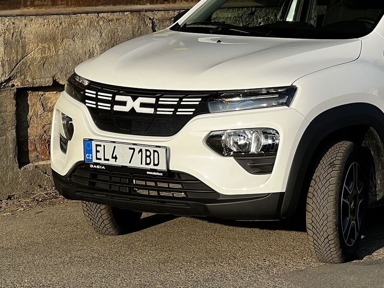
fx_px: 1896
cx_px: 343
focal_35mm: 171
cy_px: 60
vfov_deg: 8.7
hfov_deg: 11.5
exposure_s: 1/334
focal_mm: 9
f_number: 2.8
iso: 32
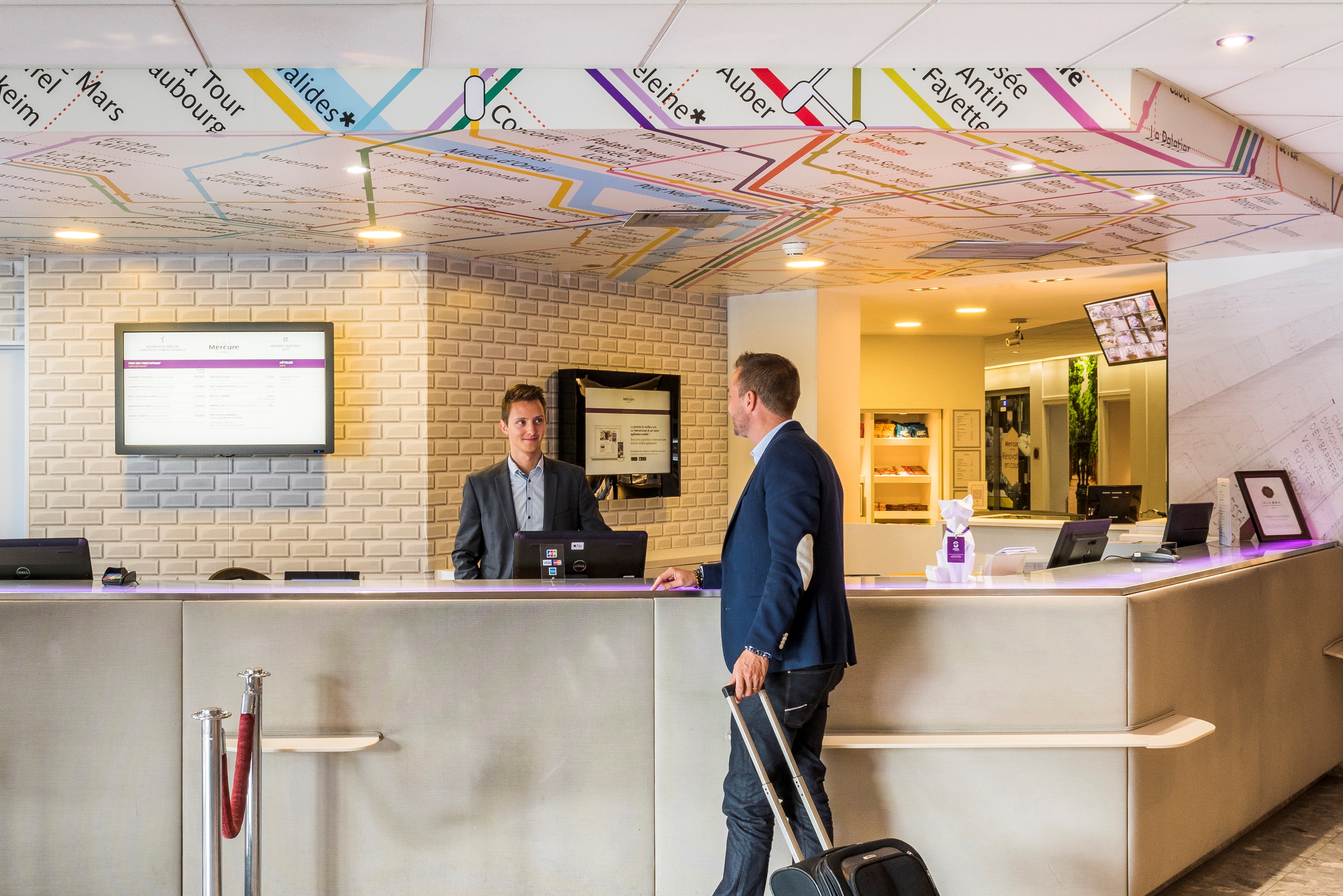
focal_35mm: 31
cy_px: 533
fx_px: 1157
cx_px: 527
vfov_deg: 42.2
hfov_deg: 59.7
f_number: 13
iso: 200
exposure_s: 1/3
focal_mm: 24
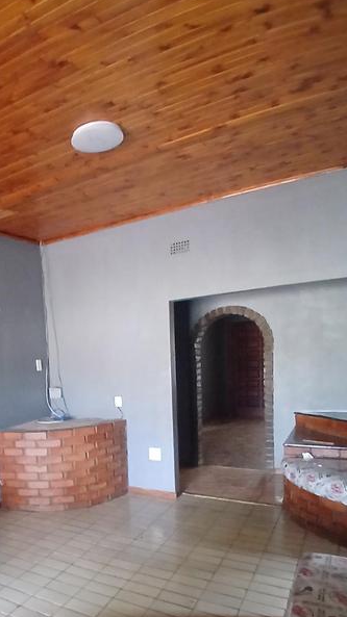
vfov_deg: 72.2
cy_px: 403
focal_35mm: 25
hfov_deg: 44.1
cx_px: 77
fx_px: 409
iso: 640
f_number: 2.2
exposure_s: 1/20
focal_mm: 1.4
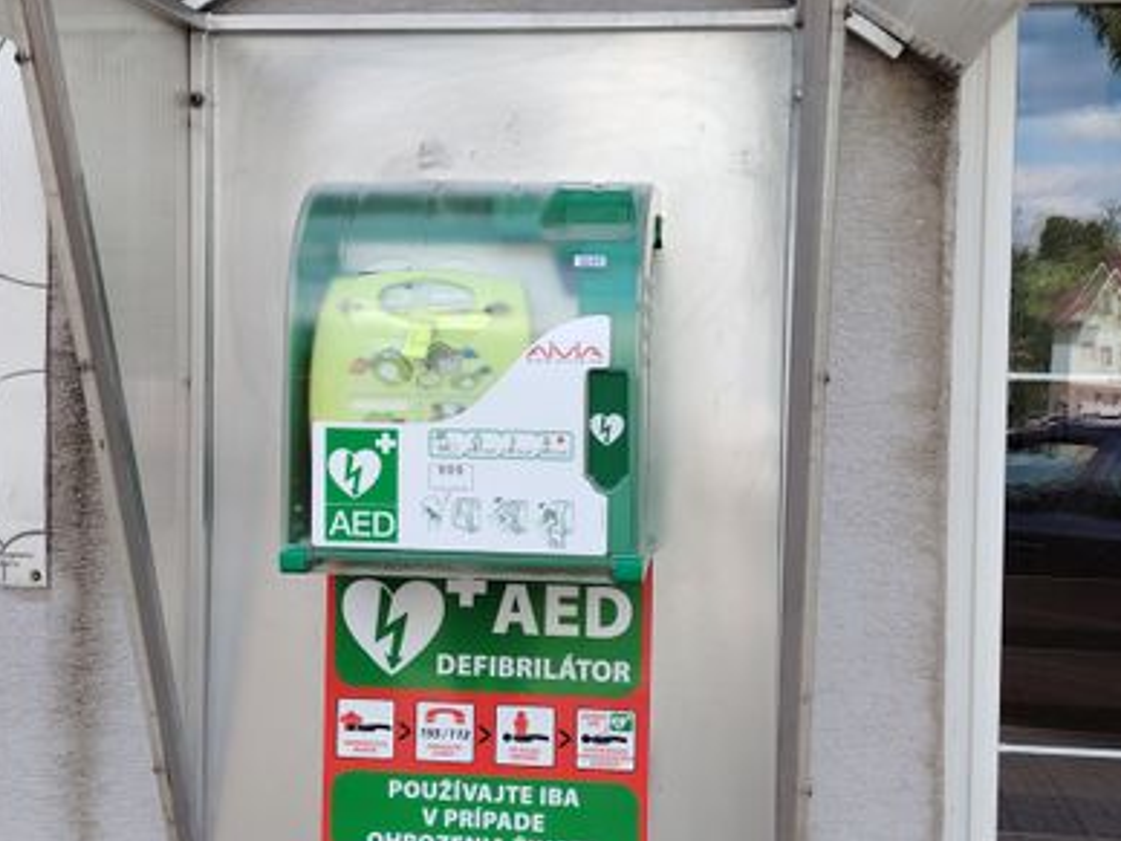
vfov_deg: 30.9
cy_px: 396
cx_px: 555
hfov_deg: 40.4
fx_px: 1522
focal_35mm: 47
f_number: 1.75
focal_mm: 5.25
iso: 356
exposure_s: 1/900
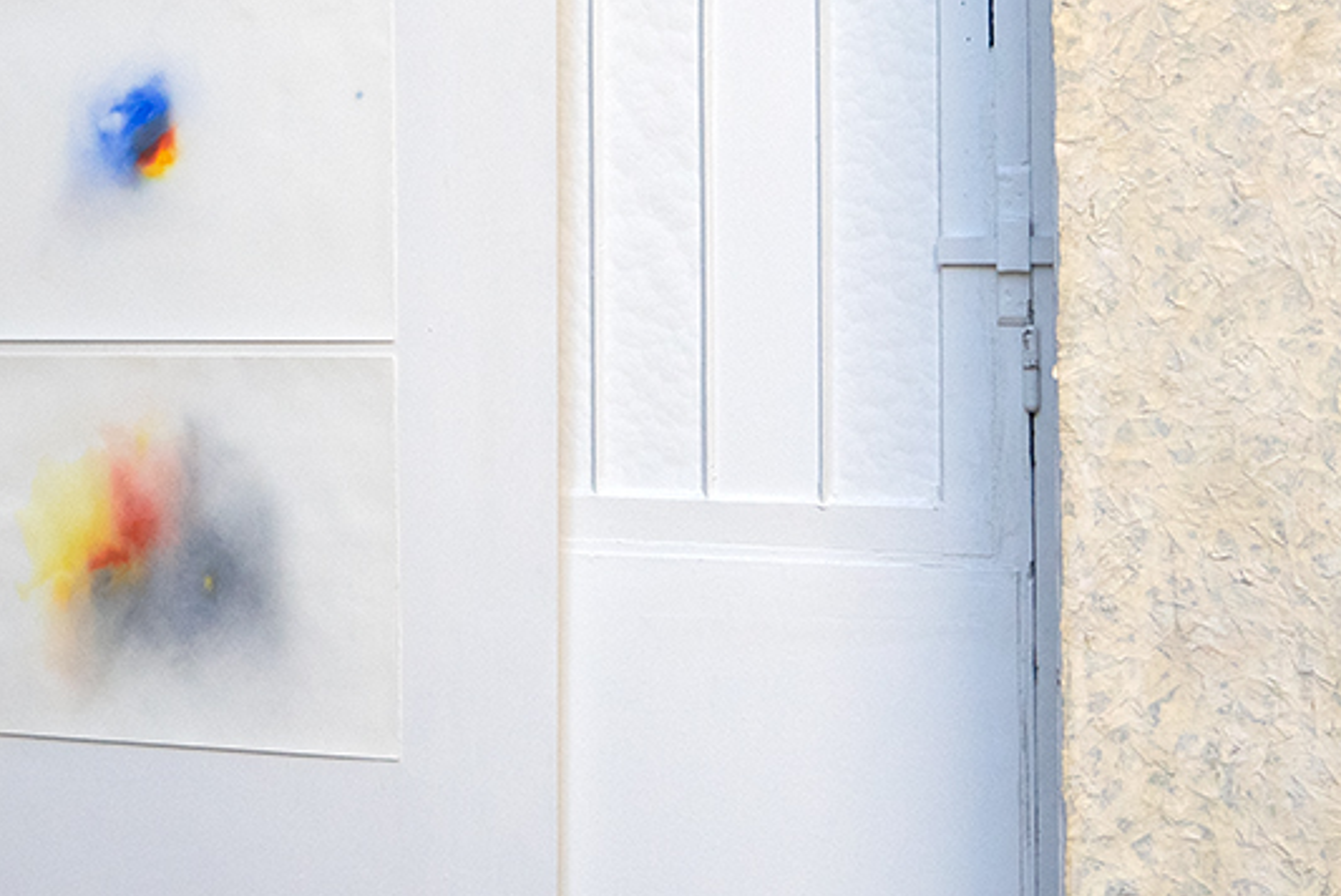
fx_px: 2683
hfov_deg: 27.3
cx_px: 201
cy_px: 286
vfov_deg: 18.9
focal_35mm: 72
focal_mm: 24
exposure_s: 1/160
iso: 800
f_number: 4
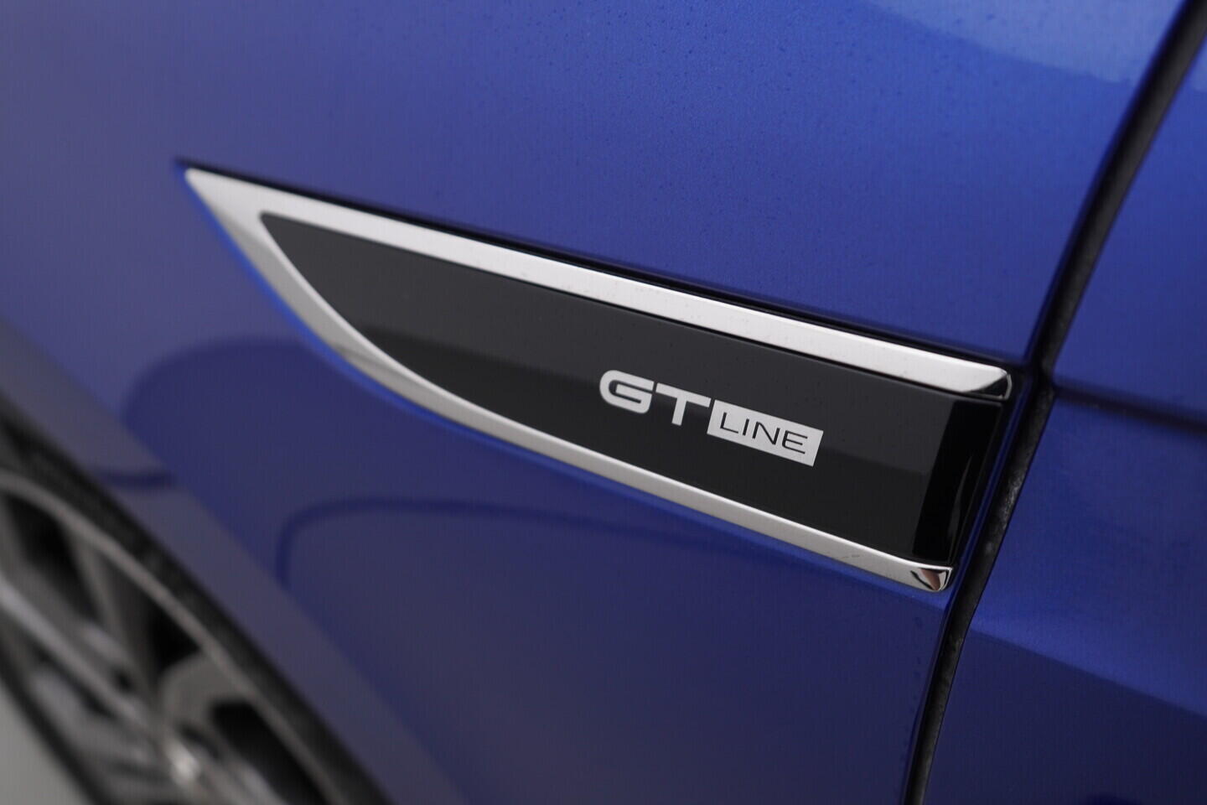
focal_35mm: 36
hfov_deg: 53.1
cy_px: 402
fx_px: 1207
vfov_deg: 36.9
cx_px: 604
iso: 125
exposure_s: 1/80
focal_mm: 24
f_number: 4
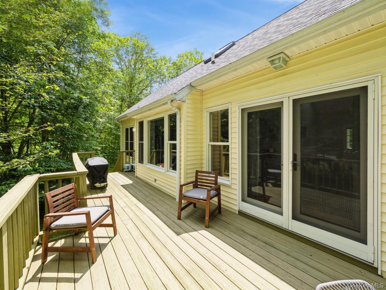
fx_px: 156
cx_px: 193
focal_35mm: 14
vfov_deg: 85.7
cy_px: 145
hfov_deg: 102.1
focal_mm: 7
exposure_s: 1/200
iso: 200
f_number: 8
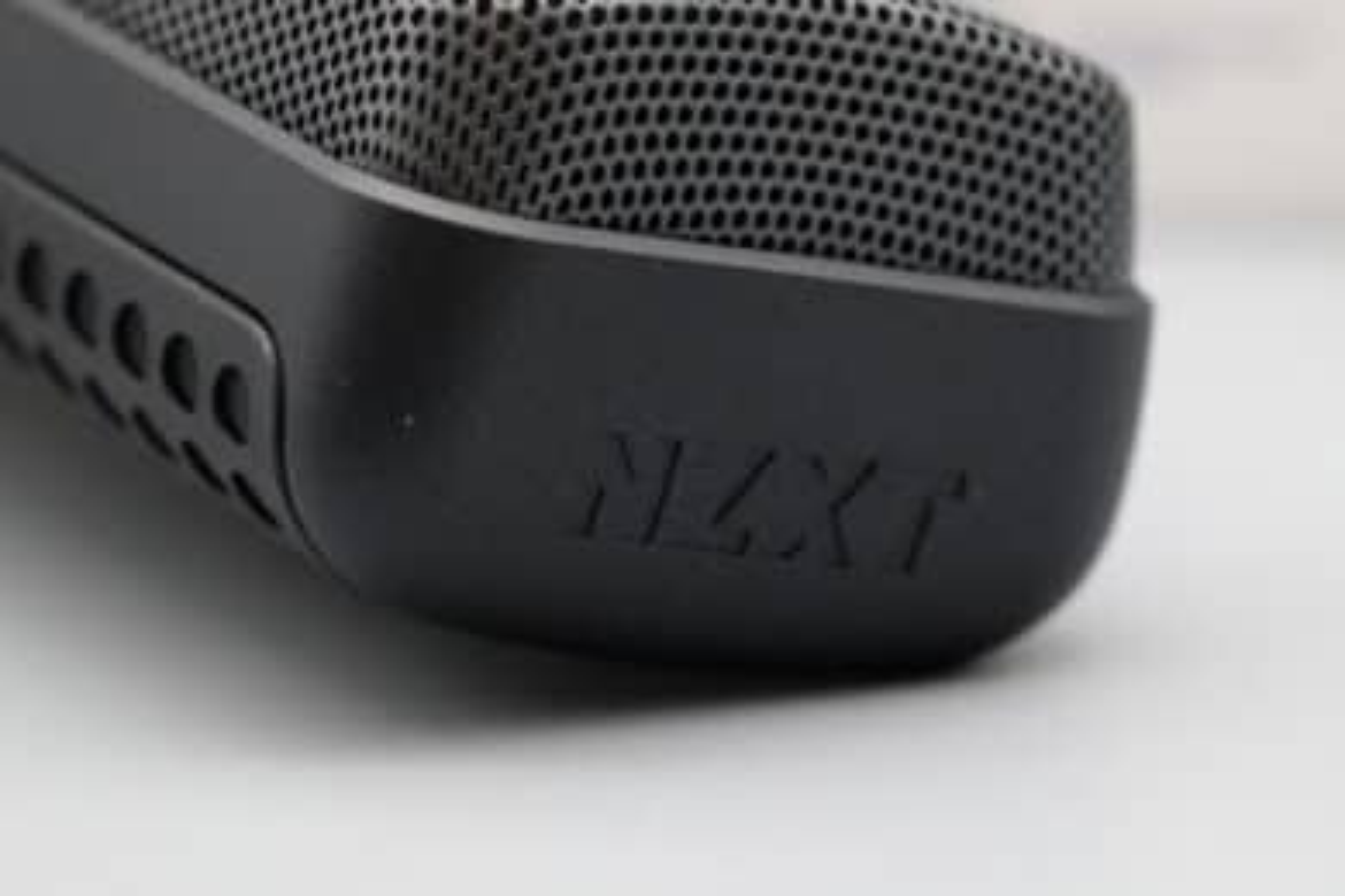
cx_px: 672
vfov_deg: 7.0
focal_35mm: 197
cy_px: 448
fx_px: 7360
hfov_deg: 10.4
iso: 3200
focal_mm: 197
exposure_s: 1/250
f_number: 8
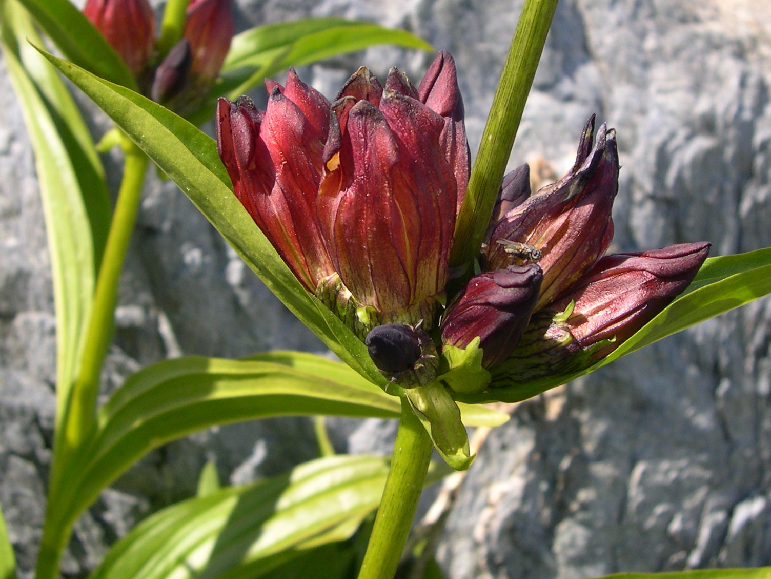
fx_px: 1069
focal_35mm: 48
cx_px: 454
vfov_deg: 30.2
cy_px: 236
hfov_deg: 39.5
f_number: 7.6
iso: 100
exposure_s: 1/114
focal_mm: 8
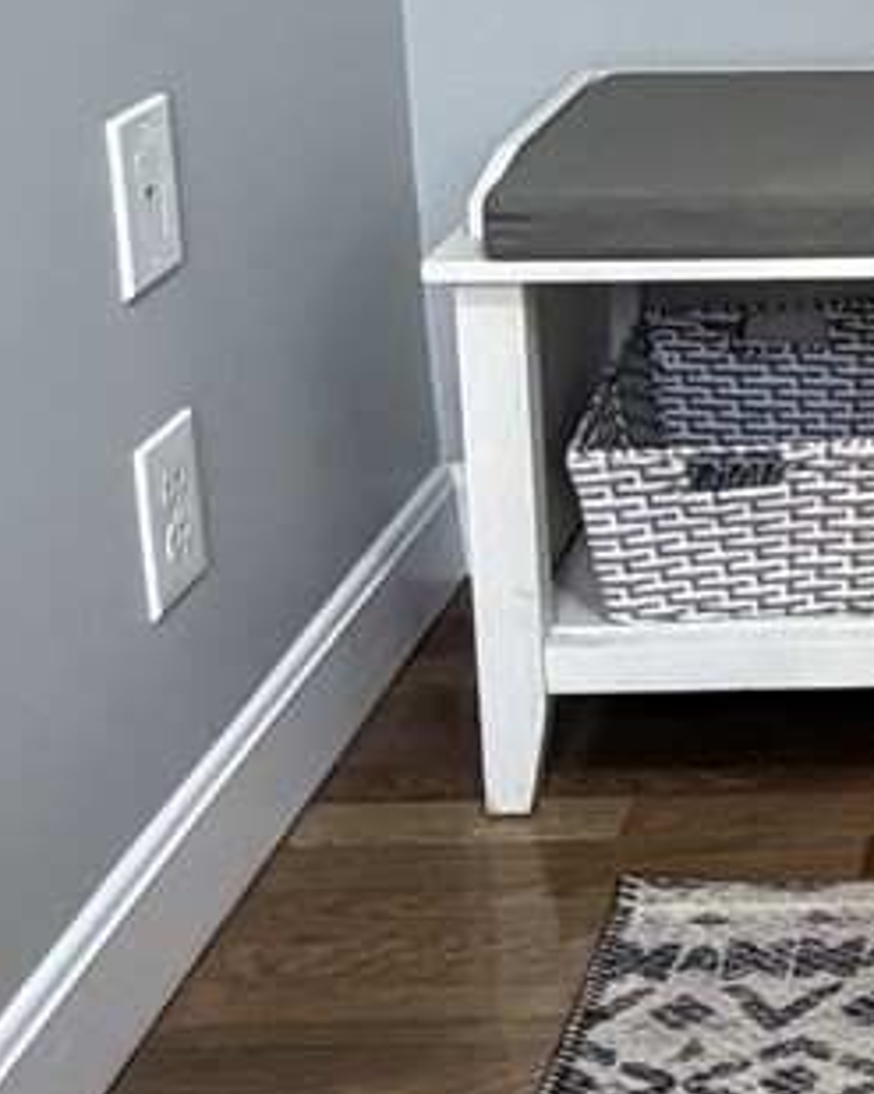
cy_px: -71
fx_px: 2200
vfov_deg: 26.0
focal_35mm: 68
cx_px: 1238
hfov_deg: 20.0
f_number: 2.2
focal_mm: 2.22
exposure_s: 1/120
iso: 320
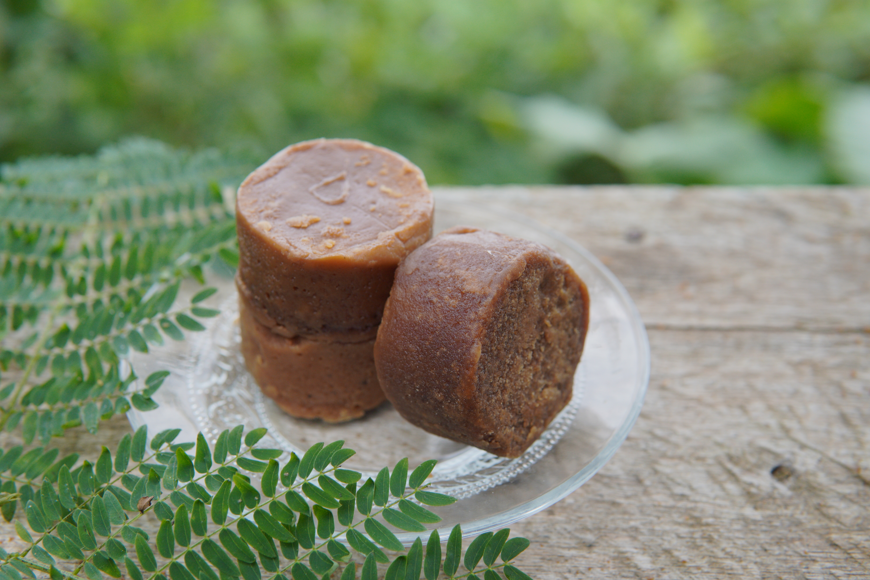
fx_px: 1087
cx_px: 435
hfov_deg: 43.6
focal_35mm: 45
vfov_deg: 29.9
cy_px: 290
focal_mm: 30
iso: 250
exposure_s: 1/125
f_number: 4.5
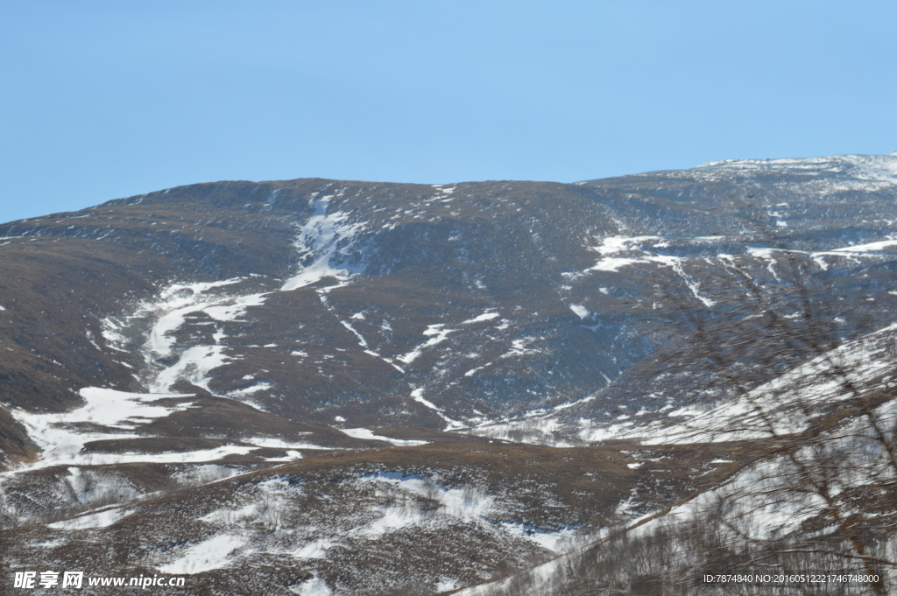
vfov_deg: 16.5
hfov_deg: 24.6
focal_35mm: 82
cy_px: 298
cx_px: 448
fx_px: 2054
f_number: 10
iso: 100
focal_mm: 55
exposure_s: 1/400
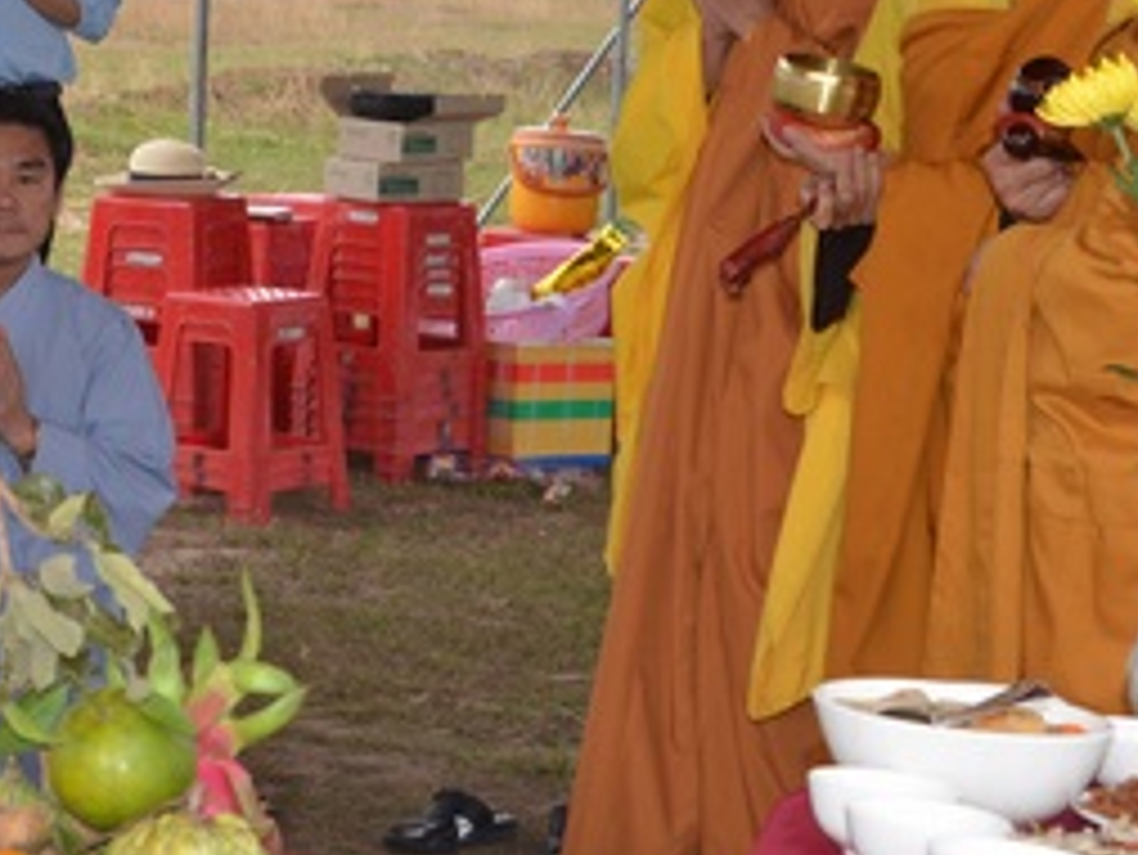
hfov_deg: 15.1
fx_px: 4250
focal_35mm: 129
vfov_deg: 11.4
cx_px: 121
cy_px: 74
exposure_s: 1/250
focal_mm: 35
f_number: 10
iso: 640
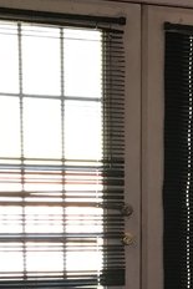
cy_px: 291
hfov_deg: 13.2
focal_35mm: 97
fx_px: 779
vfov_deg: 20.3
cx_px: 311
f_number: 1.8
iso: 40
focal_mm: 3.99
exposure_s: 1/24
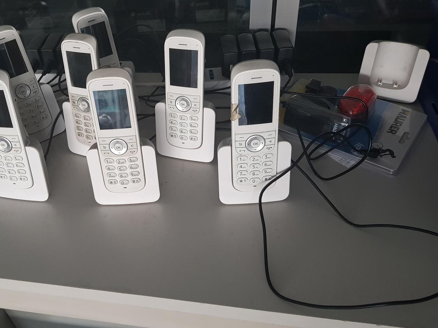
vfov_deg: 44.1
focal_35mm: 32
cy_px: 152
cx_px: 172
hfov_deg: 56.3
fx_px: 405
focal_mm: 4.2
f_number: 1.7
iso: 200
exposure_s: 1/30
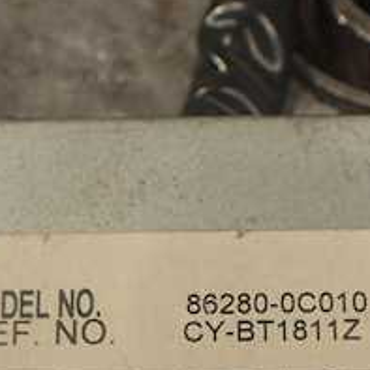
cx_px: 188
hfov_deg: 12.7
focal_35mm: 138
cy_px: 349
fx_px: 1669
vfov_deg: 12.5
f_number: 2.3
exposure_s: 1/320
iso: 100
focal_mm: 5.5
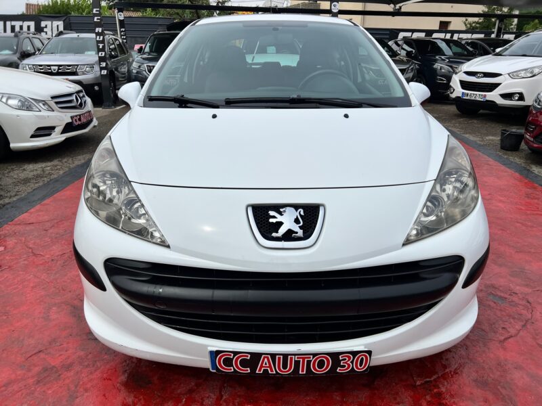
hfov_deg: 67.3
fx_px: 407
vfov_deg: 53.1
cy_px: 203
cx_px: 271
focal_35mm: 26
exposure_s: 1/6211
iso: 50
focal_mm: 5.7
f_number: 1.5
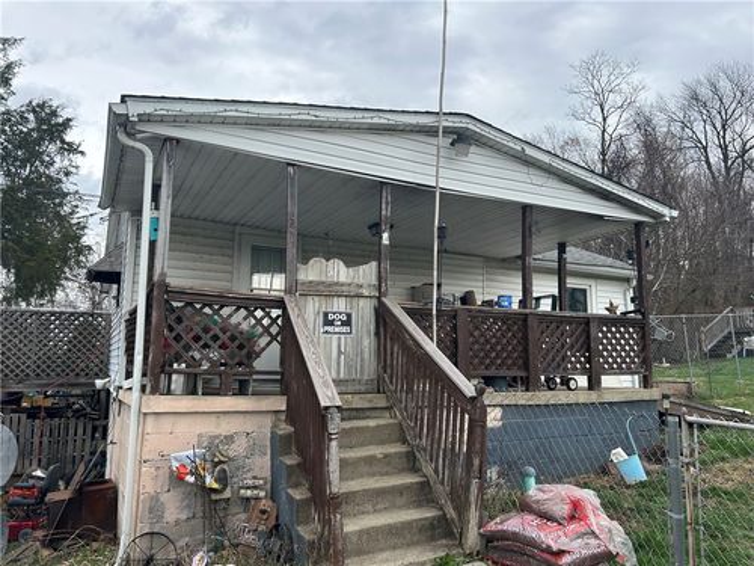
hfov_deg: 67.3
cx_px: 377
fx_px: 566
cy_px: 283
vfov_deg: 53.1
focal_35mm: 26
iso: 50
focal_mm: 5.7
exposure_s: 1/1124
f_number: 1.5
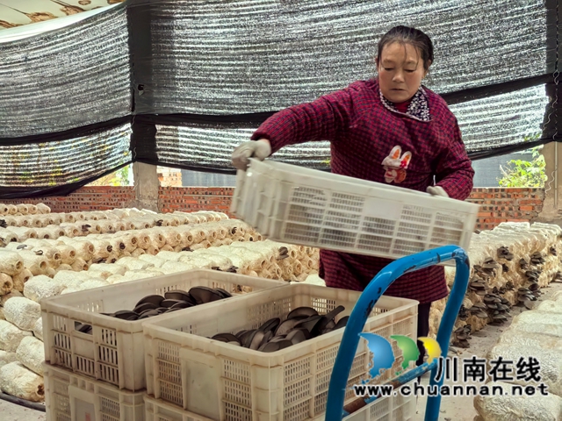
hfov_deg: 45.8
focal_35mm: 41
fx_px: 666
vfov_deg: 35.1
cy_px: 210
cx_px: 281
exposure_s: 1/40
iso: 250
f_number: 2.4
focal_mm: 5.52
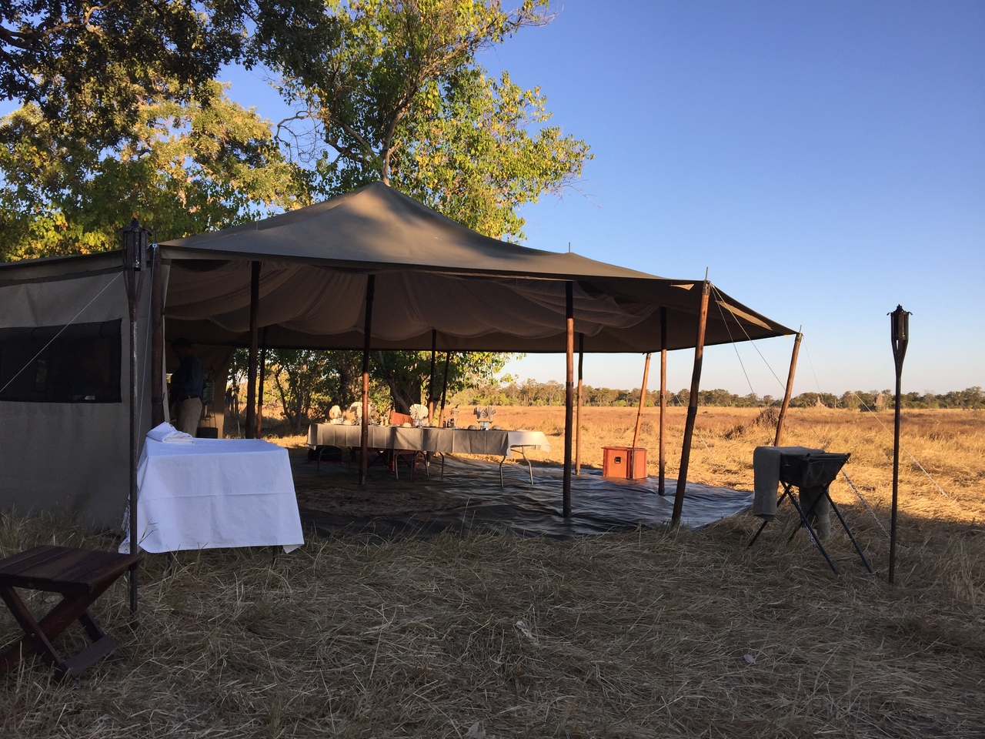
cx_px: 492
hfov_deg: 61.7
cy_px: 370
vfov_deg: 48.2
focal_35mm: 29
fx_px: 825
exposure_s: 1/706
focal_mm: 4.15
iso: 32
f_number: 2.2
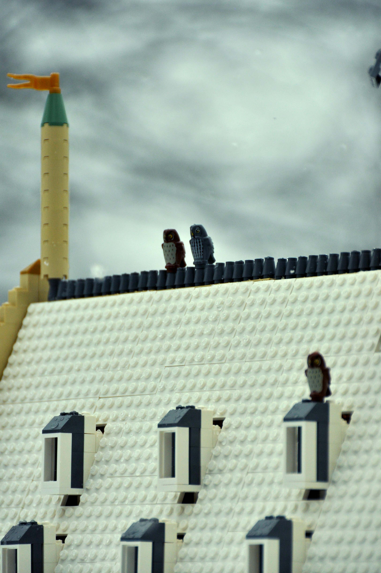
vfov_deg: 8.1
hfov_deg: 5.4
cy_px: 286
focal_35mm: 255
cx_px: 190
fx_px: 4058
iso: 500
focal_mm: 170
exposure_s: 1/1250
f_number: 5.6
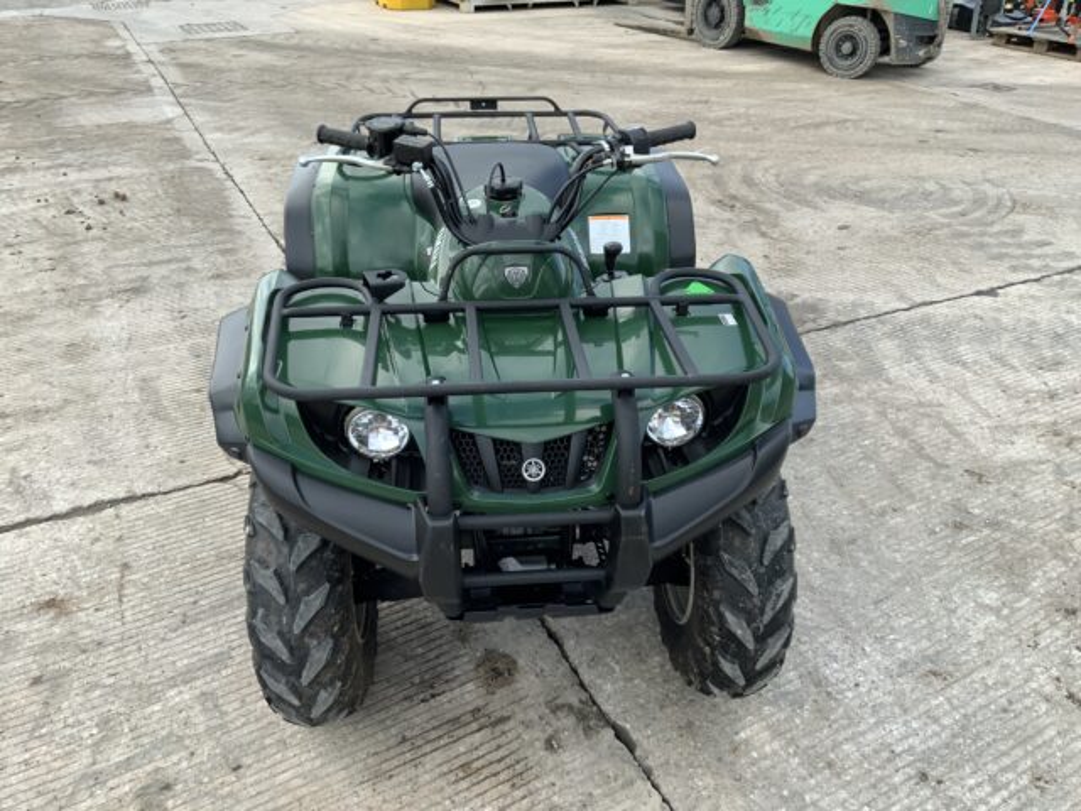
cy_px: 406
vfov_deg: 48.2
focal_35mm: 29
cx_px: 540
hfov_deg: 61.7
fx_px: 906
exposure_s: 1/186
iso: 16
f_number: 1.8
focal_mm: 3
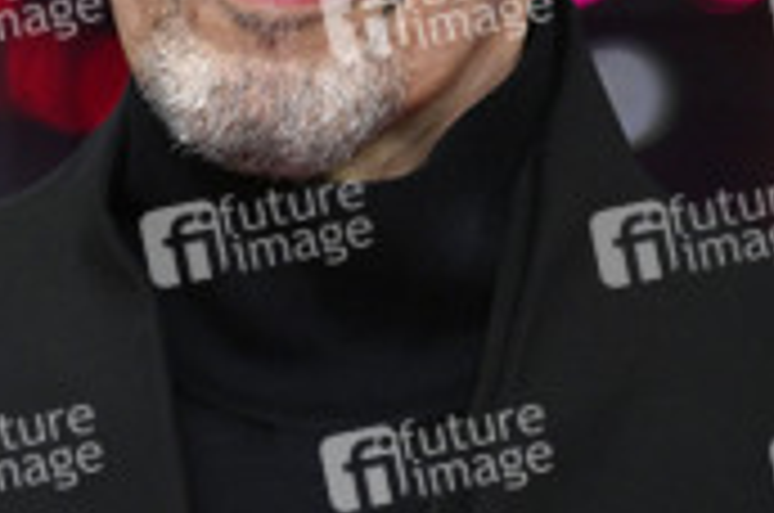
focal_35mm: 788
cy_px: -104
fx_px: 16910
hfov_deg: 2.6
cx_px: 317
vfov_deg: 1.7
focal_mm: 300
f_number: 5.6
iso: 4000
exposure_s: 1/250
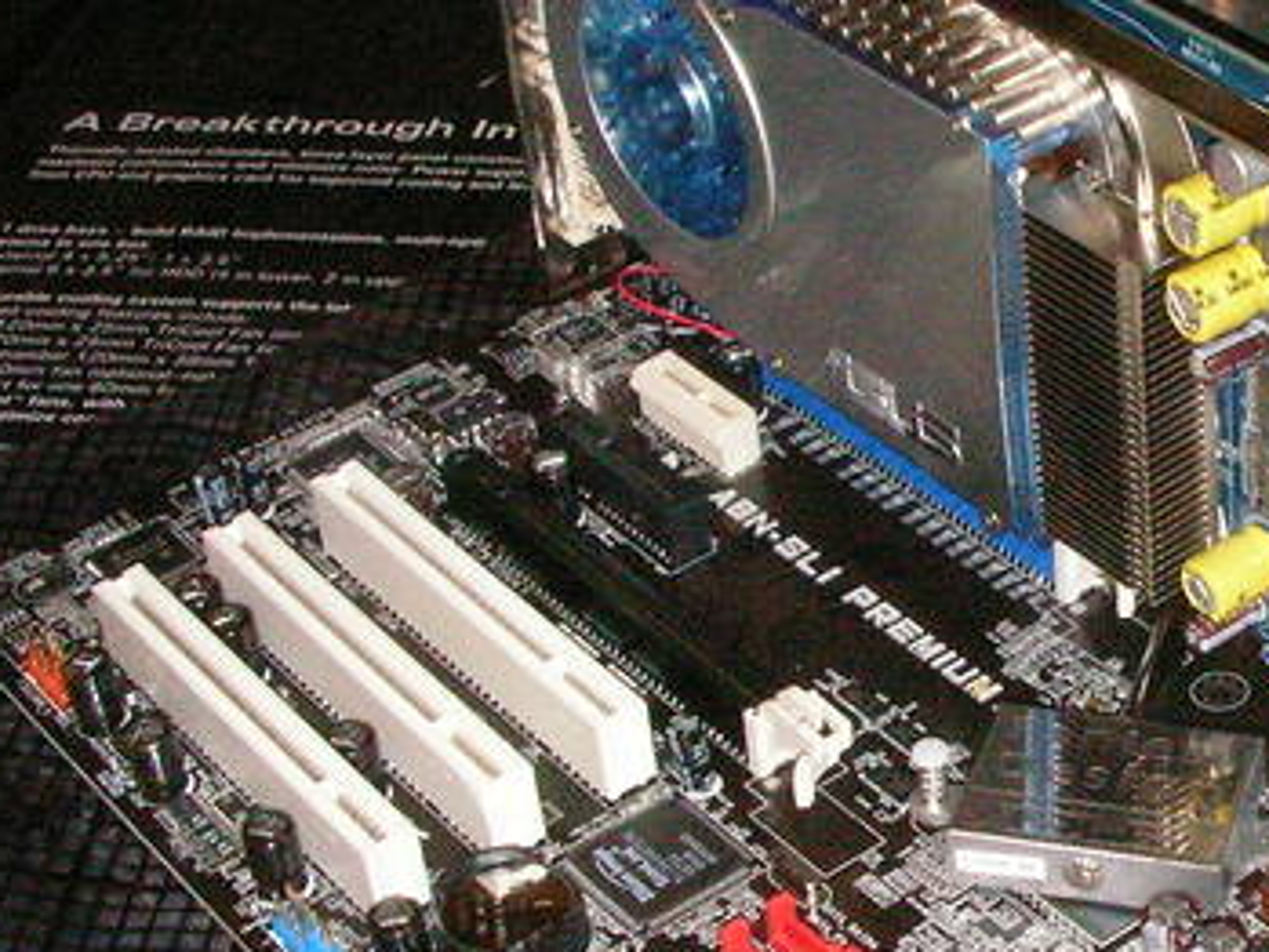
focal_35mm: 87
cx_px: 1262
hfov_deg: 21.7
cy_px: 421
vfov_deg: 17.0
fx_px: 3190
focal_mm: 6.3
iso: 400
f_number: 5.6
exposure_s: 1/40
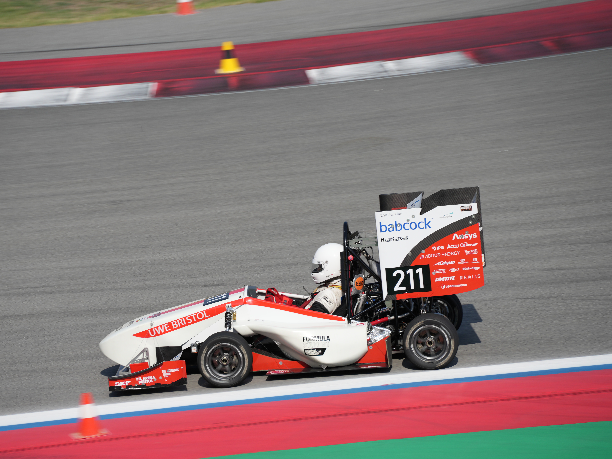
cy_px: 230
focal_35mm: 305
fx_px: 5392
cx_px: 269
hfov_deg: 6.5
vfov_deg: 4.9
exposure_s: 1/250
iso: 100
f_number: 10
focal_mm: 281
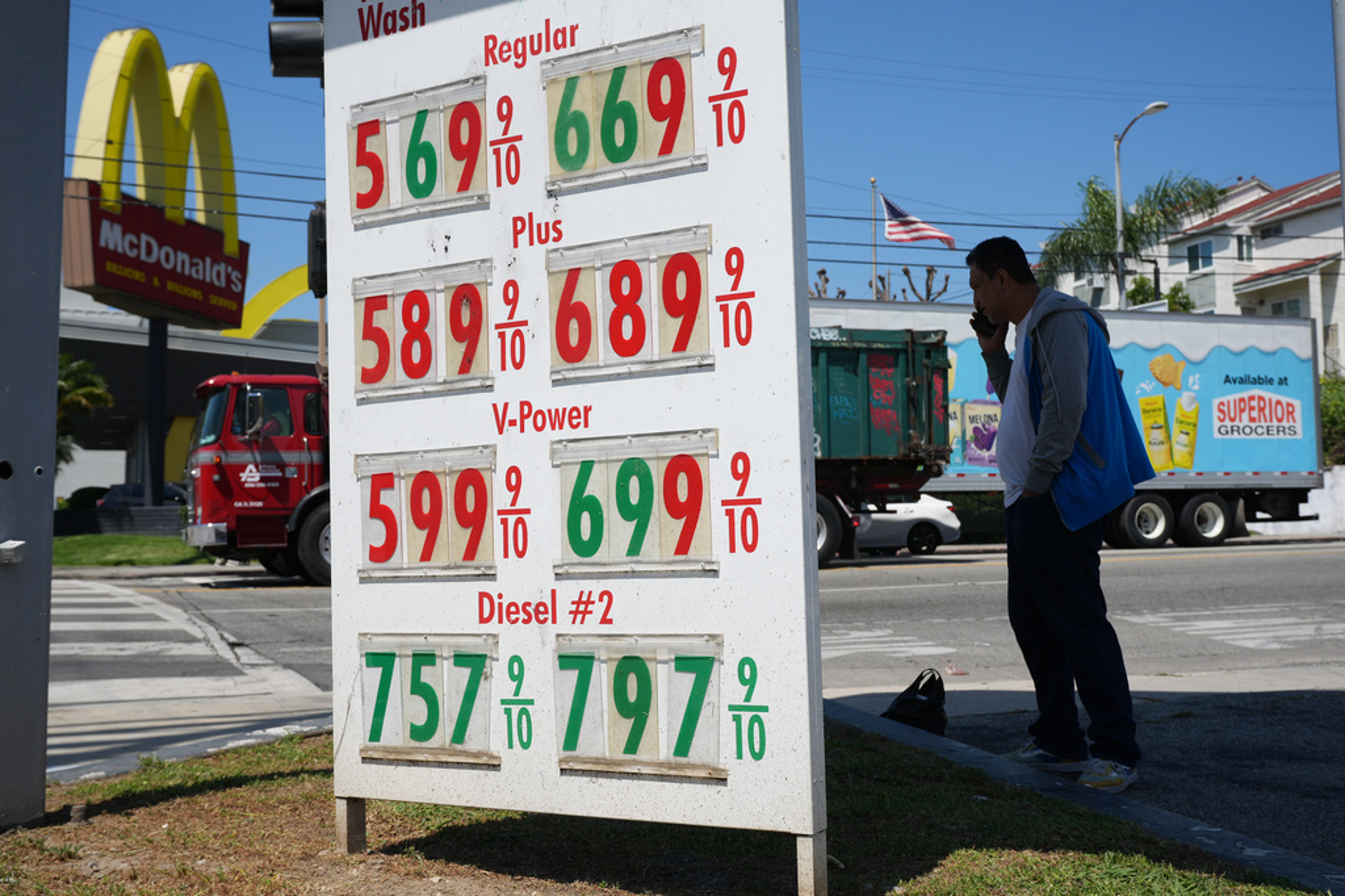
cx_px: 672
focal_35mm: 38
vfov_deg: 35.0
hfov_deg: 50.7
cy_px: 448
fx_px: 1419
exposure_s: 1/1000
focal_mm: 38
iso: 250
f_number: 7.1
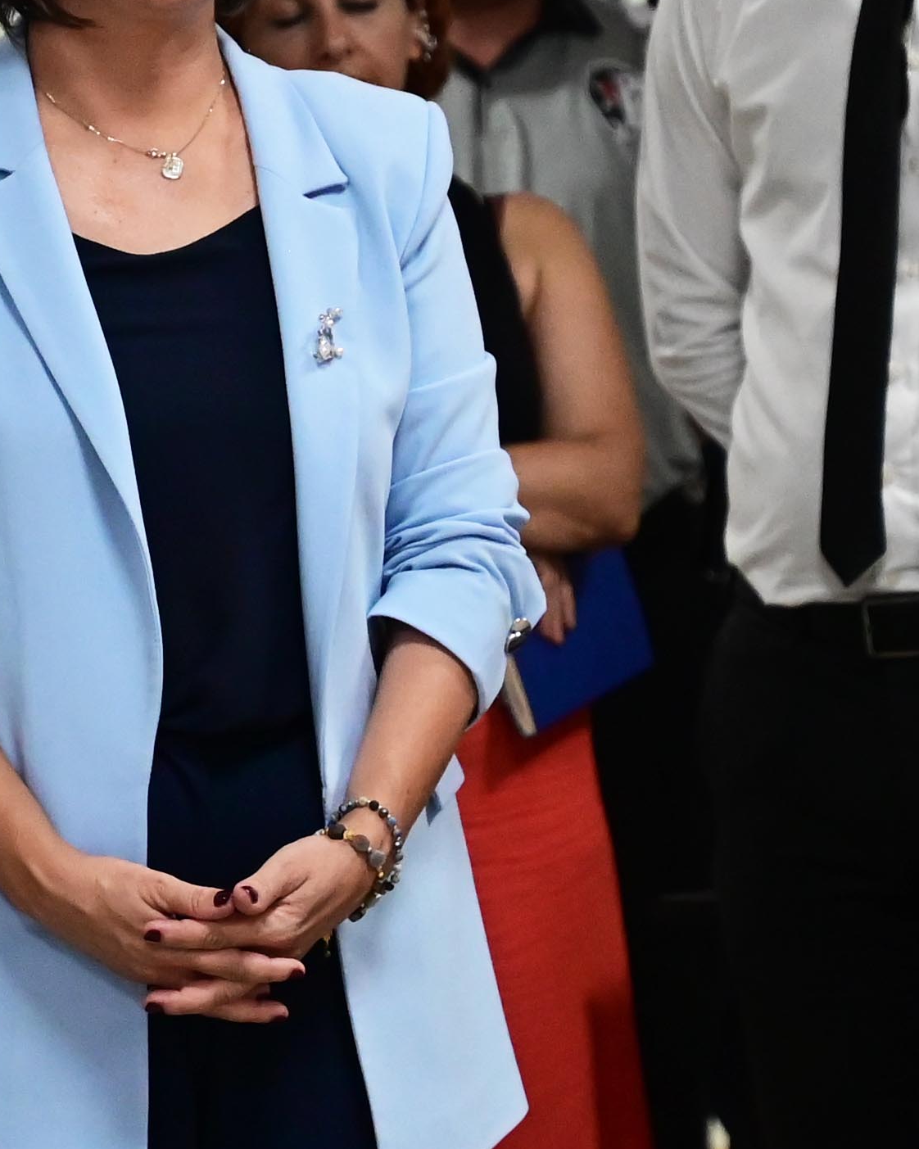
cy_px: 361
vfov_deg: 6.1
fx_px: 10746
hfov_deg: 4.9
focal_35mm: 316
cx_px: 396
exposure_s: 1/250
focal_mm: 80
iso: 4000
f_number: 4
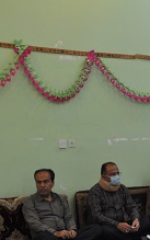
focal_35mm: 92
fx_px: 601
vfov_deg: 22.5
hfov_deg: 13.3
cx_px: 238
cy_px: 155
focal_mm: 26
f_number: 5.6
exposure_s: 1/30
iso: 400
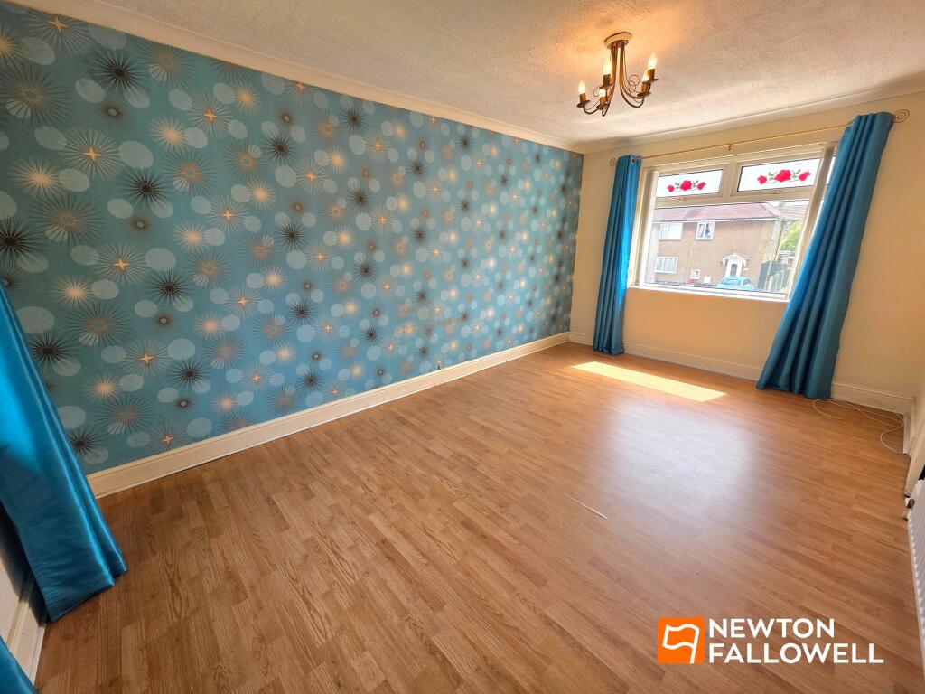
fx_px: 347
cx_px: 462
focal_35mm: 13
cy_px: 347
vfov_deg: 89.9
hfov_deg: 106.2
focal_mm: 2.2
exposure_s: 1/250
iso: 40
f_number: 1.9
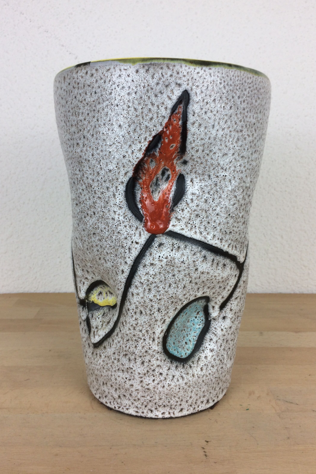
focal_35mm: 31
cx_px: 160
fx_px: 408
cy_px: 232
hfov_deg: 42.3
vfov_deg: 60.3
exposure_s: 1/100
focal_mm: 4.15
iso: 50
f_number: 2.2
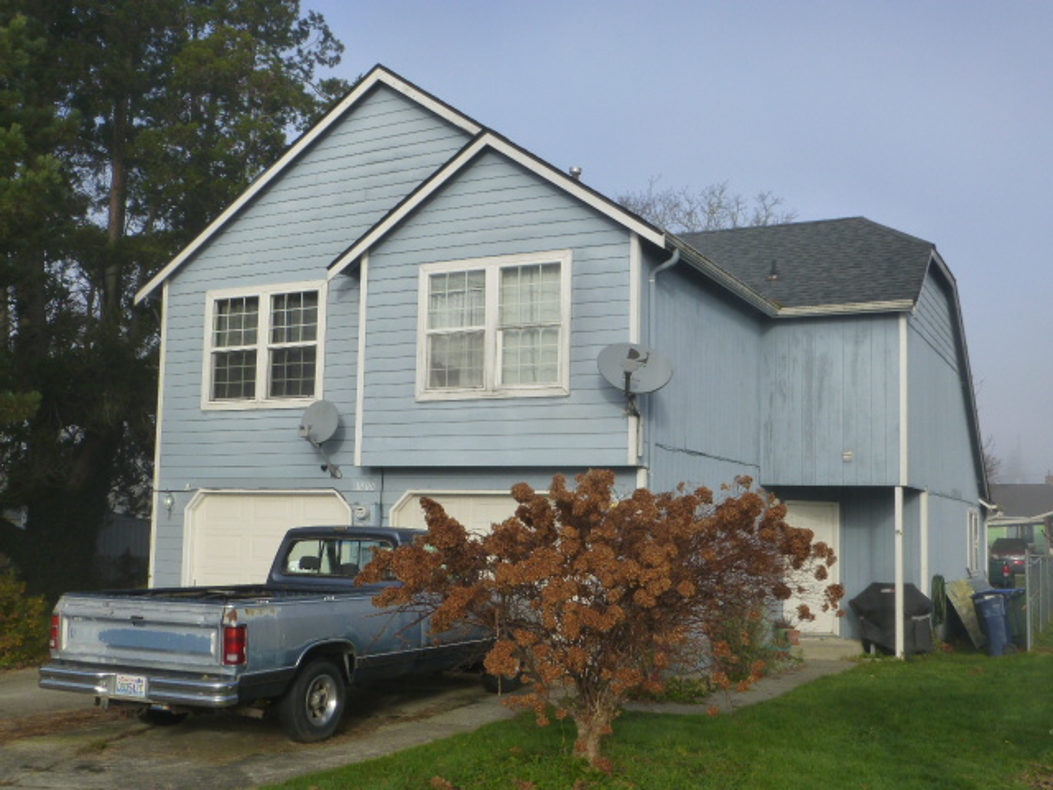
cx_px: 526
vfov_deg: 36.8
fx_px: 1186
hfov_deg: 47.9
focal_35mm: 39
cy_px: 395
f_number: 3.9
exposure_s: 1/800
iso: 160
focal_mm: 6.9
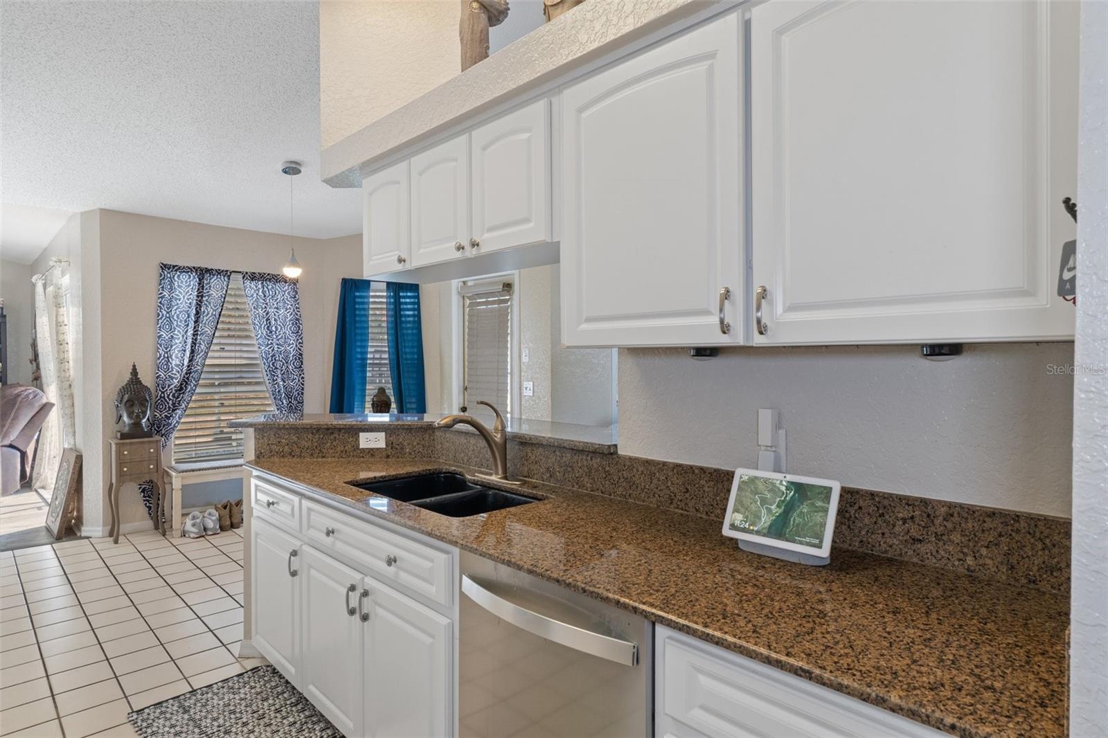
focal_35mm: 20
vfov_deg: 63.2
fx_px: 600
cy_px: 369
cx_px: 554
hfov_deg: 85.4
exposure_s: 1
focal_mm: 13
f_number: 8
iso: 320
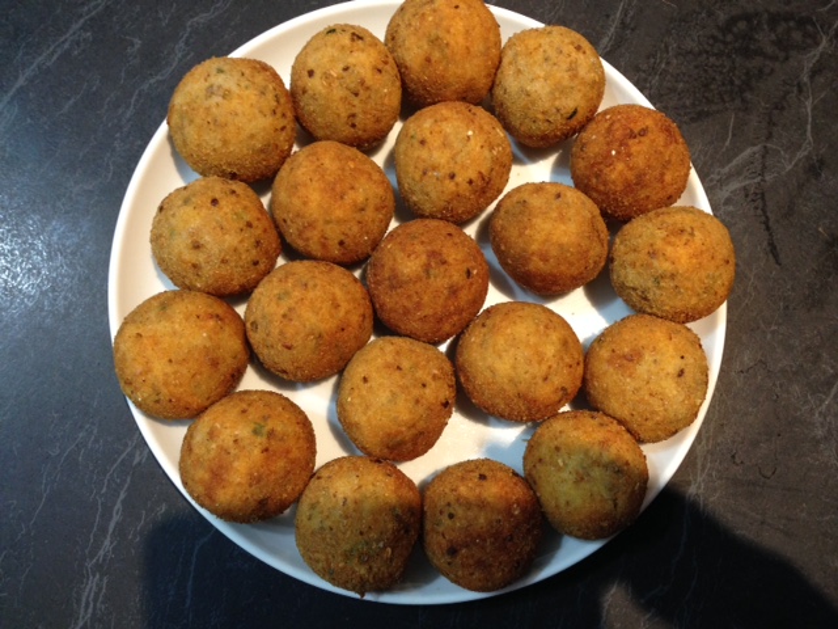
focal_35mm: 33
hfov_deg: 55.4
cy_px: 314
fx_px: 799
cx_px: 419
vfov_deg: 42.9
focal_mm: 4.12
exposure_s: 1/20
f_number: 2.4
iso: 125
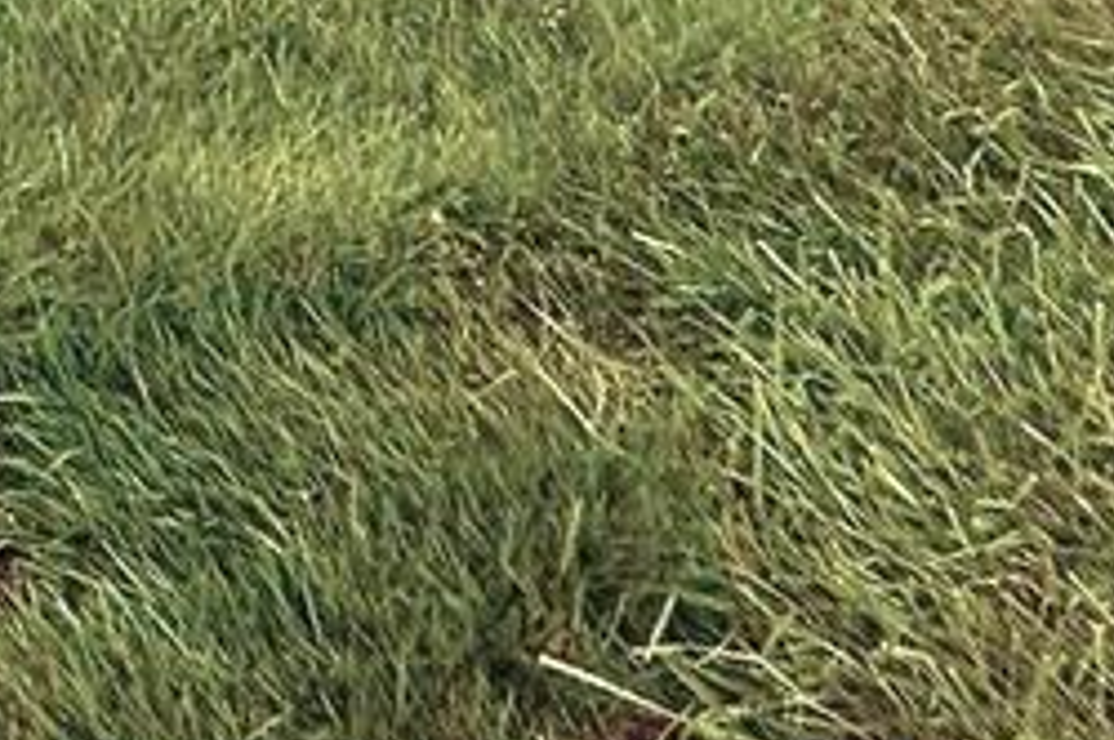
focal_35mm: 84
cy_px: -1208
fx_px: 2596
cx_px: -726
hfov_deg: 19.7
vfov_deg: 11.9
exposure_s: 1/1189
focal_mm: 2.22
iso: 50
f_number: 2.2
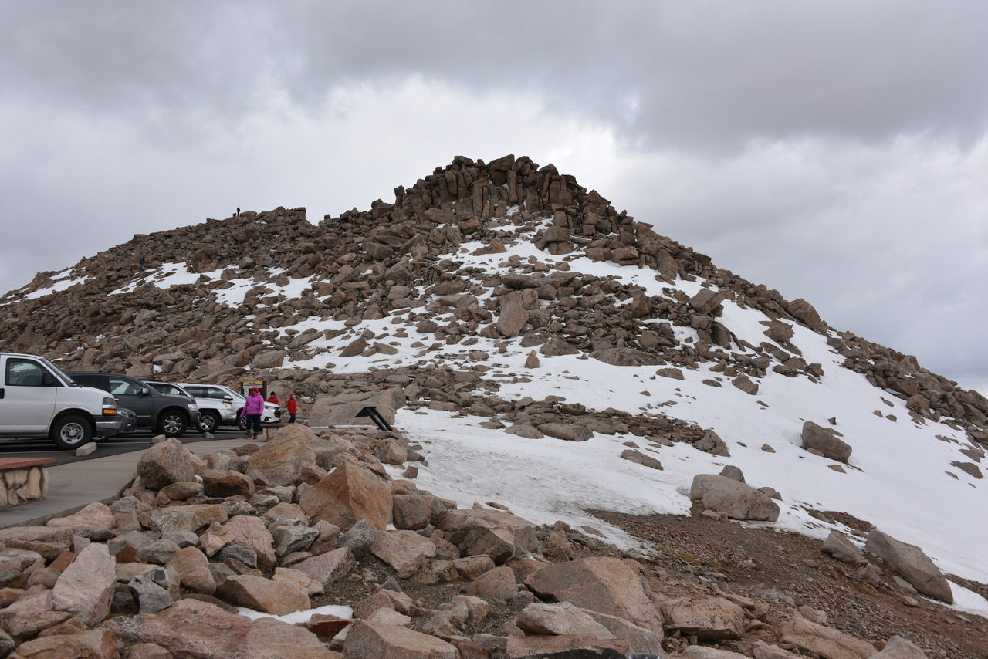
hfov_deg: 65.5
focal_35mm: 28
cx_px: 494
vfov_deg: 46.4
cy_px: 330
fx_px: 769
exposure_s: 1/320
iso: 100
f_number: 9
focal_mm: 28
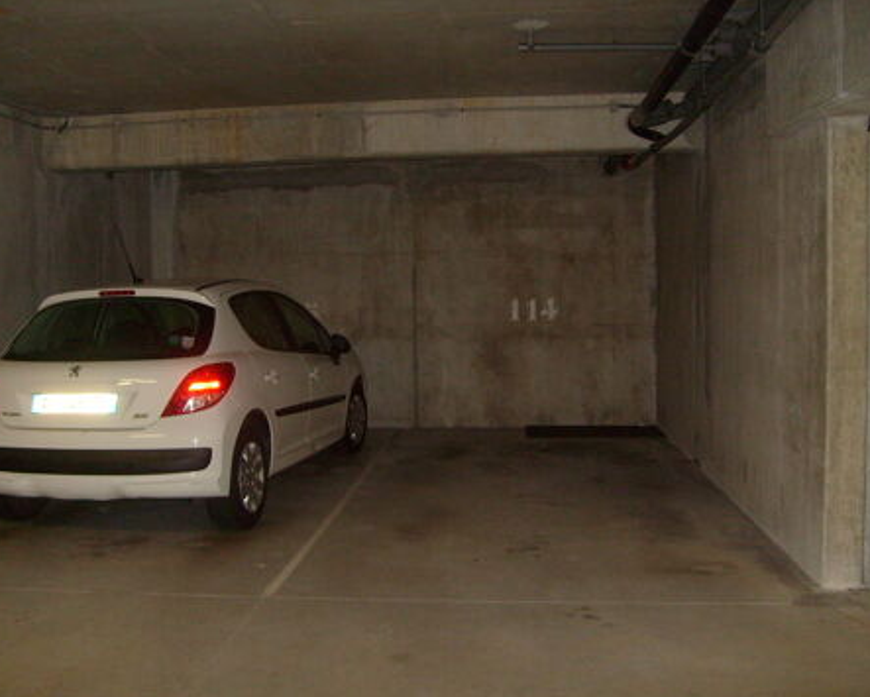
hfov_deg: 49.0
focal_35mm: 37
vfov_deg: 40.2
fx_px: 953
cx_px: 408
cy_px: 349
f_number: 2.8
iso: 120
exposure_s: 1/45
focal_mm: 5.8
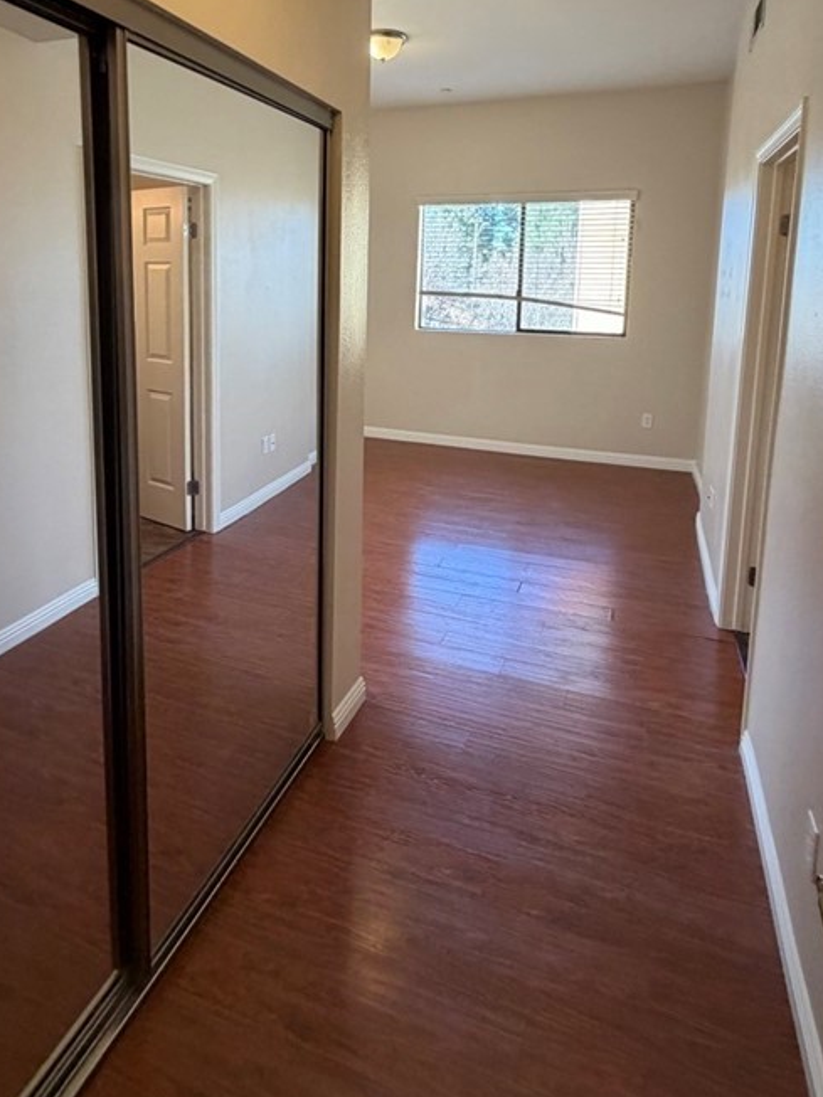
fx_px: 697
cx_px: 355
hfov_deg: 60.8
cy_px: 362
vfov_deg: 73.9
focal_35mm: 22
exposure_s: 1/120
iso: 320
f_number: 2.2
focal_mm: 2.22
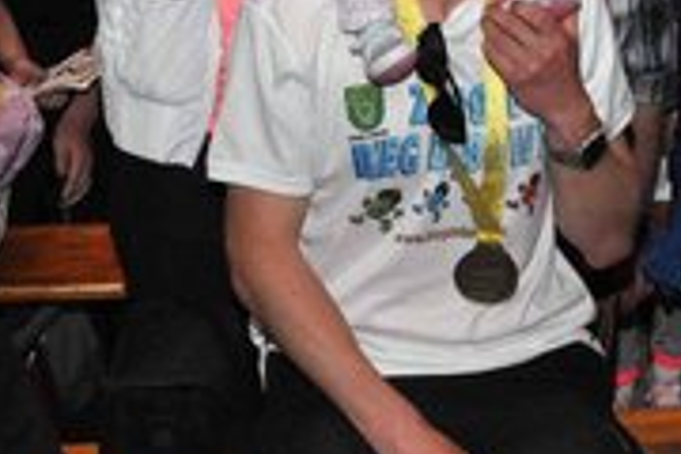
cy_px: 53
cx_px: 704
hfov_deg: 16.8
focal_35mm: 119
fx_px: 2251
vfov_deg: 11.5
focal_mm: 22
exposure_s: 1/60
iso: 1600
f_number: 11
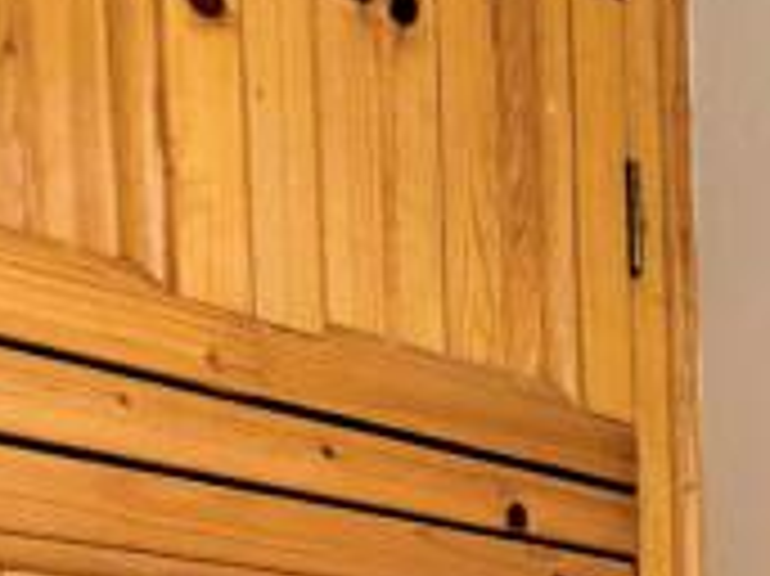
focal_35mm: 84
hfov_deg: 18.0
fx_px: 1867
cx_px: 1423
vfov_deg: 15.1
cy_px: 1051
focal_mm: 1.83
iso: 35
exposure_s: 1/50
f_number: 2.2
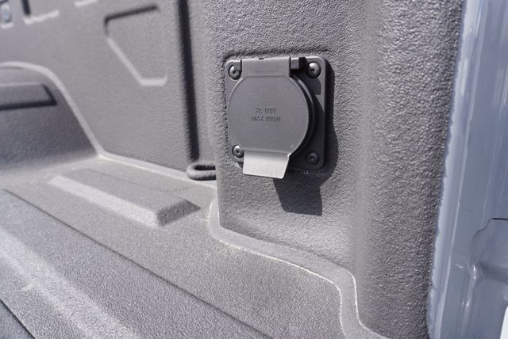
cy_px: 170
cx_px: 254
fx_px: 339
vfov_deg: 53.2
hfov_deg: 73.7
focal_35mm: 24
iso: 100
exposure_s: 1/100
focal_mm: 16
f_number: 5.6
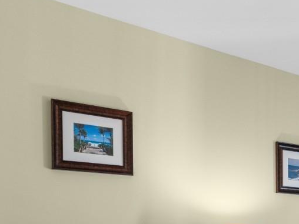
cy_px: 255
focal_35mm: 46
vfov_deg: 28.3
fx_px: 397
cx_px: 302
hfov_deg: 36.8
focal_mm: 10
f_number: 4.5
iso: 100
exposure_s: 1/1.25
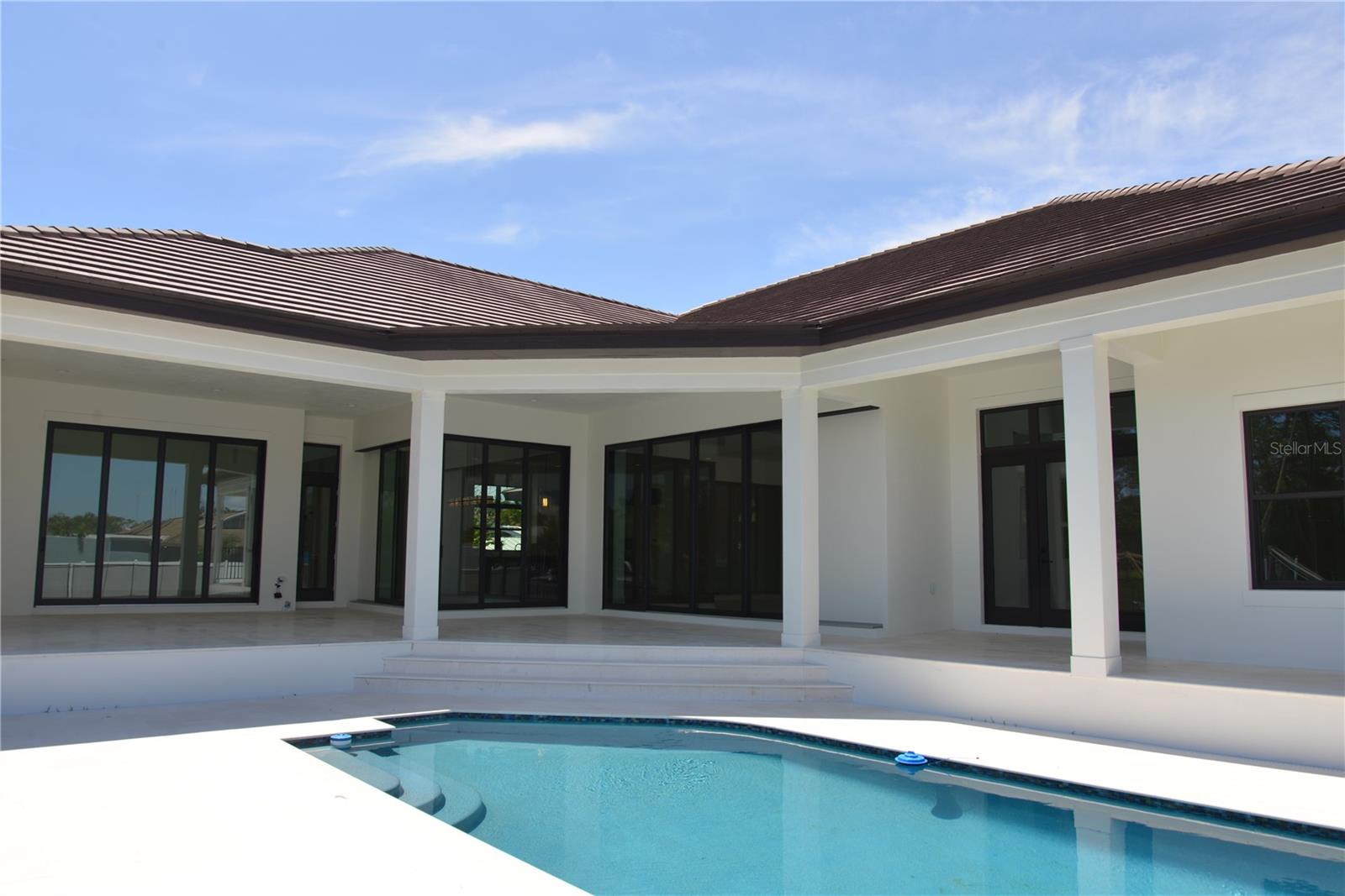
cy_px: 448
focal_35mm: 24
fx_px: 897
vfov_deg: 53.1
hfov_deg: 73.7
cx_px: 672
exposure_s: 1/200
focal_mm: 24
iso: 100
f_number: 9
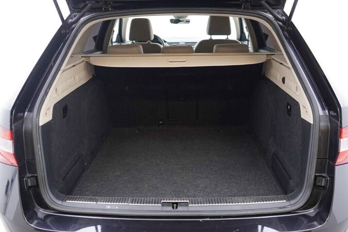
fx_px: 348
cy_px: 116
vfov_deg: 36.9
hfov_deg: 53.1
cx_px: 174
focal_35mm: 36
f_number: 2.8
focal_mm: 24
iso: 320
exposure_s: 1/40
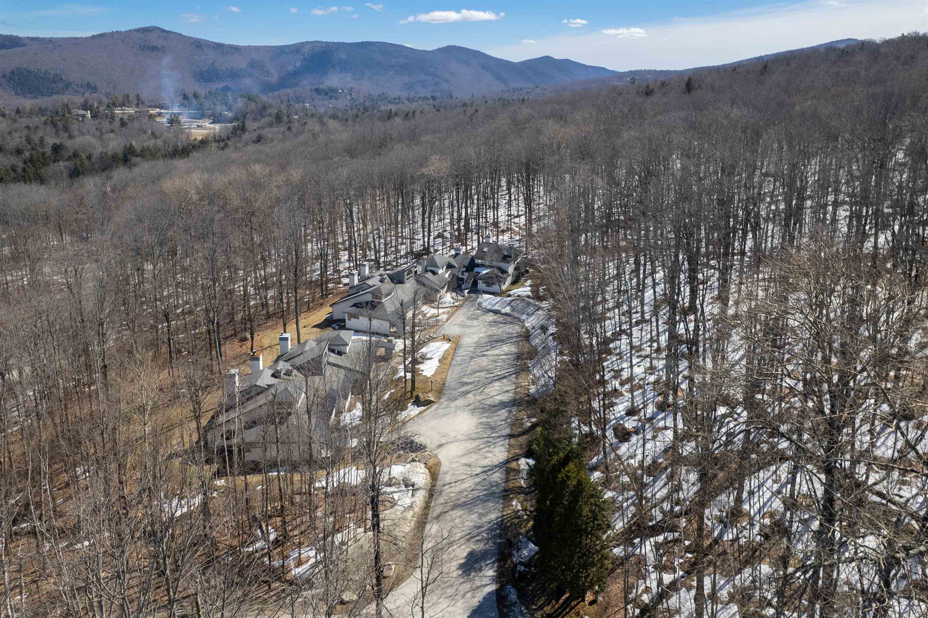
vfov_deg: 57.2
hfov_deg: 78.6
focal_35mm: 22
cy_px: 309
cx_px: 464
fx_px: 567
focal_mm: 8.38
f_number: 2.8
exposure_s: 1/250
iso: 200
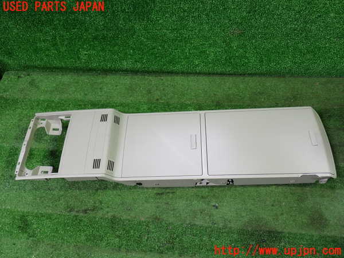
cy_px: 129
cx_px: 172
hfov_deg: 60.0
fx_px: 298
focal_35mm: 30
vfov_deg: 46.8
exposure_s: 1/30
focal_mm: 5.4
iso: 200
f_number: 2.3
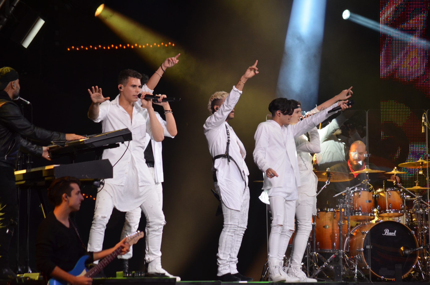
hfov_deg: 7.6
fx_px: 3218
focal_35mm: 270
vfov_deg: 5.1
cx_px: 215
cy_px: 142
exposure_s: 1/125
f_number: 5.6
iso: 800
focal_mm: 180
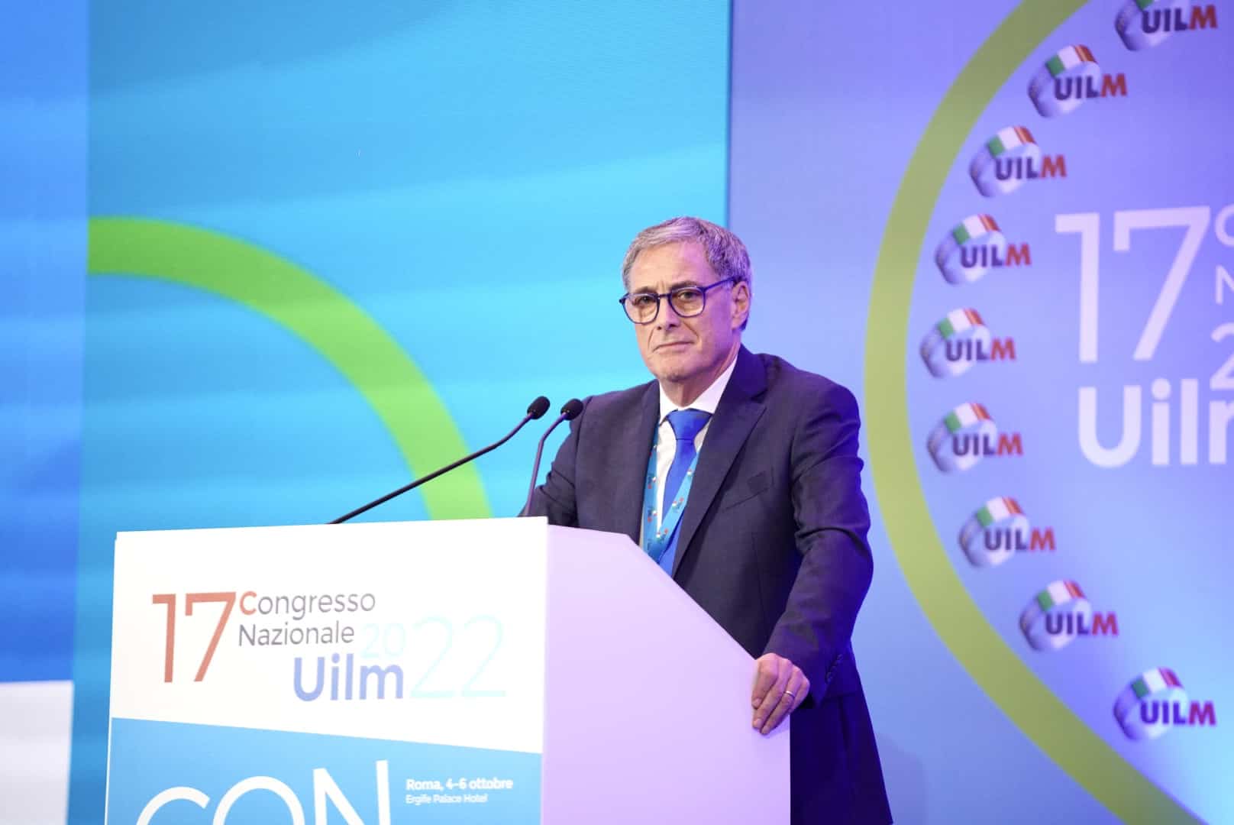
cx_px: 617
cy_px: 412
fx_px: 6860
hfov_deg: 10.3
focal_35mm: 200
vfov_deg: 6.9
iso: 2500
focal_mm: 200
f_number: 2.8
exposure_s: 1/640
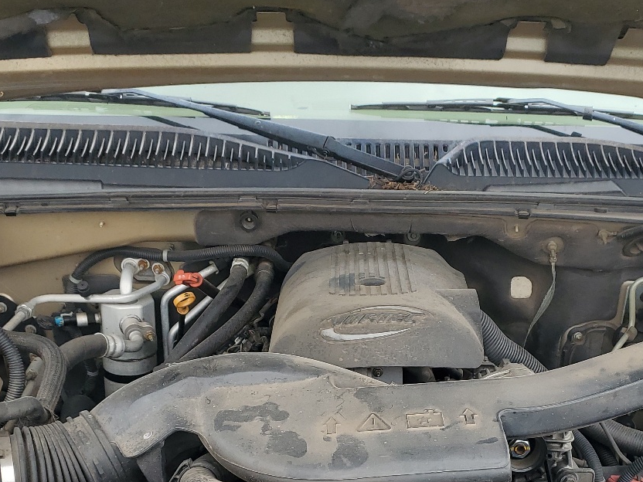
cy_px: 460
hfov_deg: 37.9
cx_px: 403
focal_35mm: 50
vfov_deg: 27.7
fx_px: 929
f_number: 1.5
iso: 50
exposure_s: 1/714
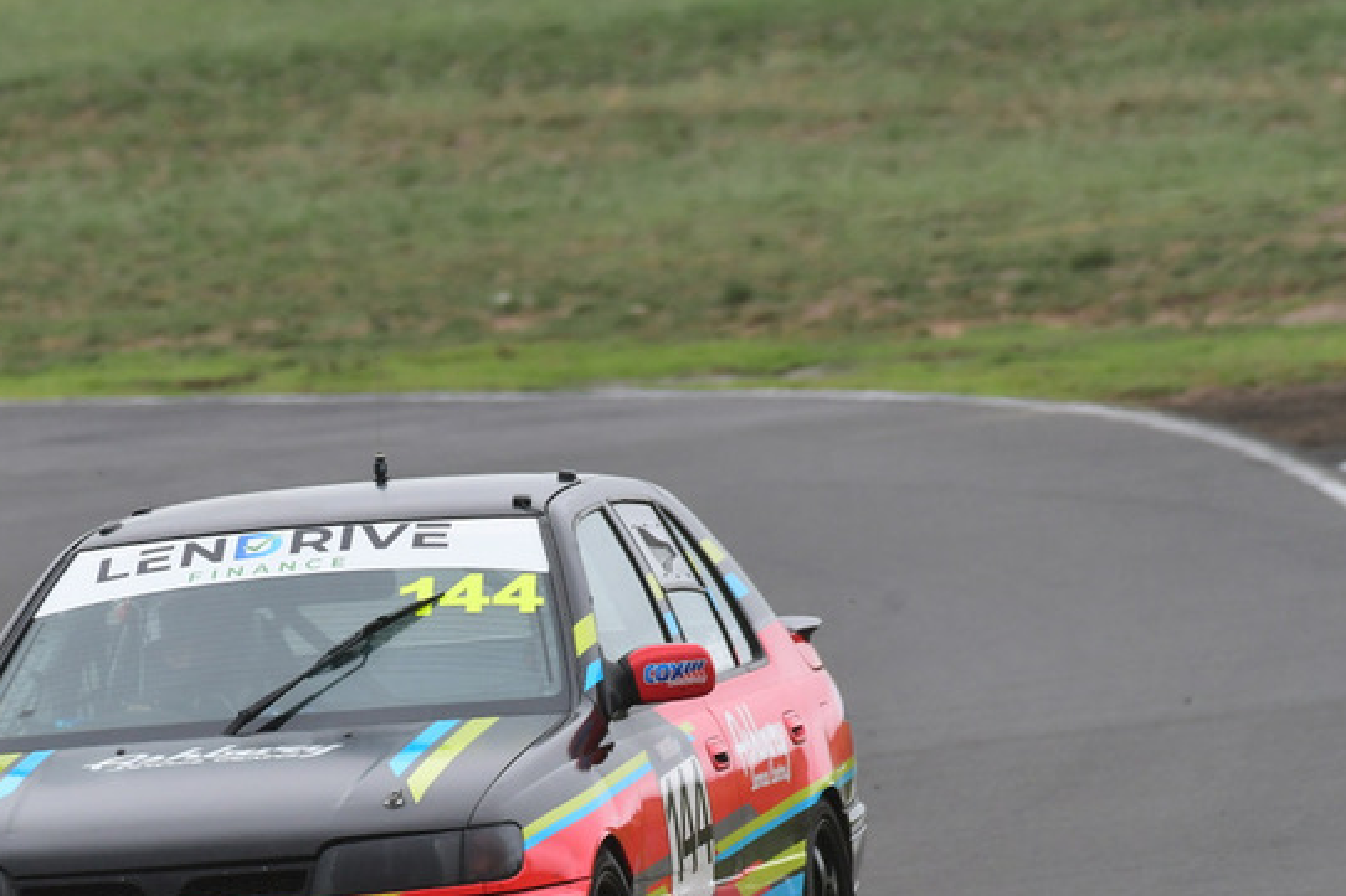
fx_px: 41412
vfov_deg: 1.2
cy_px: 638
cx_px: 380
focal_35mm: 1108
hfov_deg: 1.9
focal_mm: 500
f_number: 10
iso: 640
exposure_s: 1/640
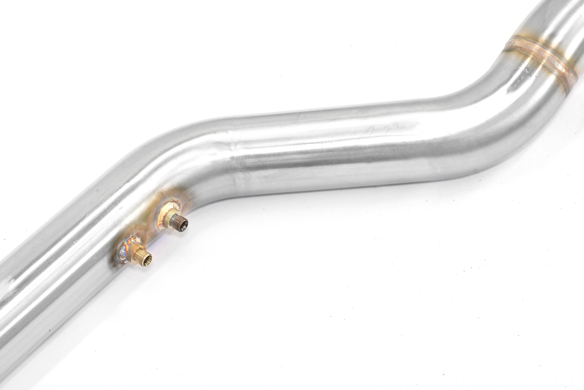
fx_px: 1460
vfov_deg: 15.2
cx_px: 292
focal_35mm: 90
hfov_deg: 22.6
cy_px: 195
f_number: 13
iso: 2500
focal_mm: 60
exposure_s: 1/80
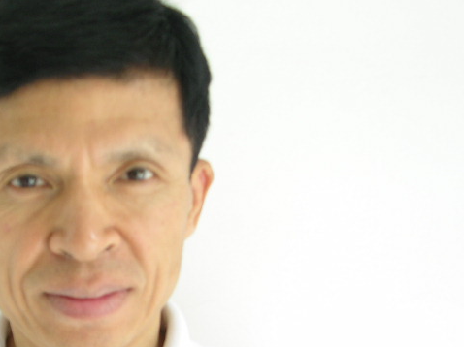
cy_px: 309
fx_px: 1005
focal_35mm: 75
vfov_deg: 19.3
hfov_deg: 25.6
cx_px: 107
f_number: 2.8
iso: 50
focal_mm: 8.9
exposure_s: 1/26.7
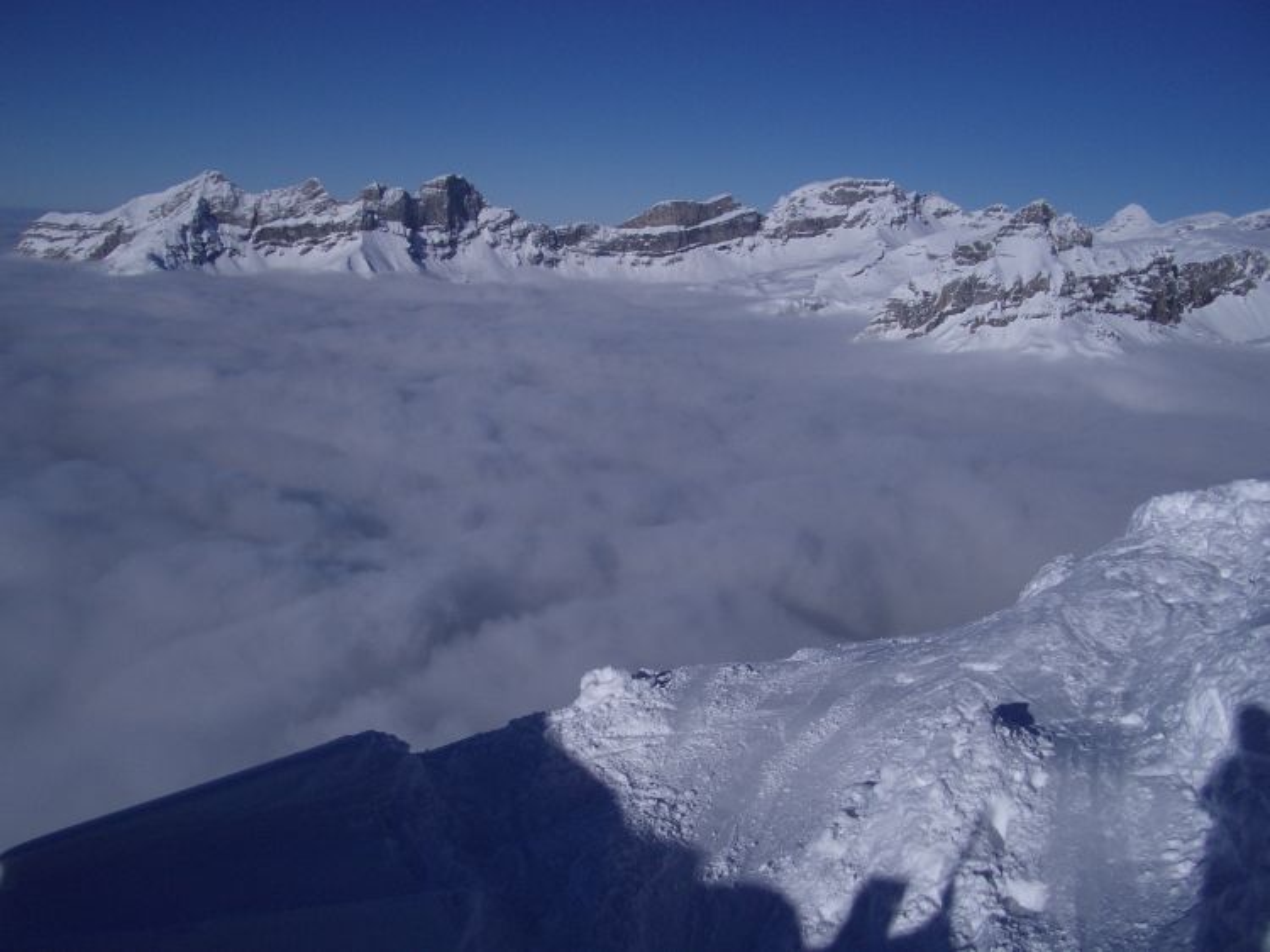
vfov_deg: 40.7
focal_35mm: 35
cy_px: 476
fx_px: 1284
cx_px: 635
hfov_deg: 52.6
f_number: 4.3
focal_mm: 5.8
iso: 50
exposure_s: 1/2000
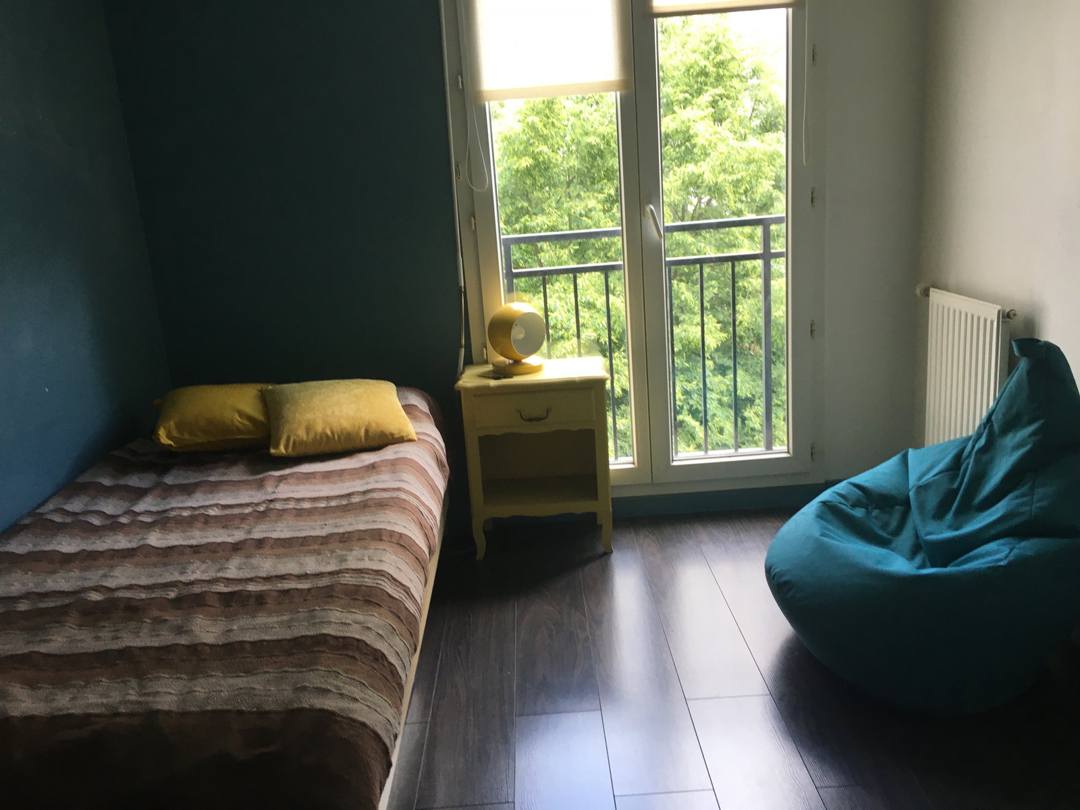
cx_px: 540
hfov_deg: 61.7
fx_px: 905
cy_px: 405
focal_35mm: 29
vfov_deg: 48.2
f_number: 2.2
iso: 25
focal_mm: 4.15
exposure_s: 1/33
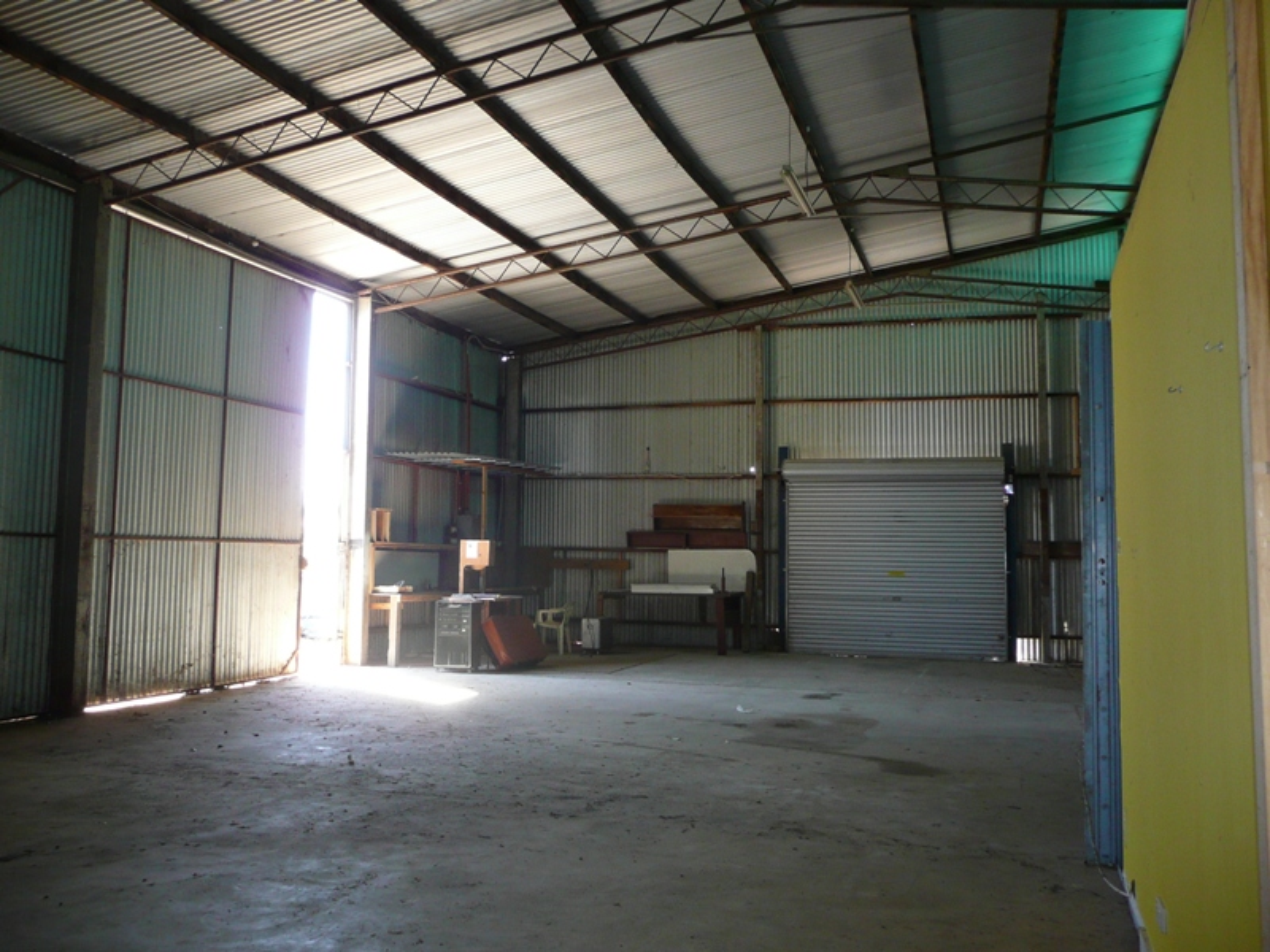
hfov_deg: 63.4
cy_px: 476
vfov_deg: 49.7
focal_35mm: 28
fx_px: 1027
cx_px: 635
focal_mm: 4.6
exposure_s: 1/30
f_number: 3.3
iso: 160
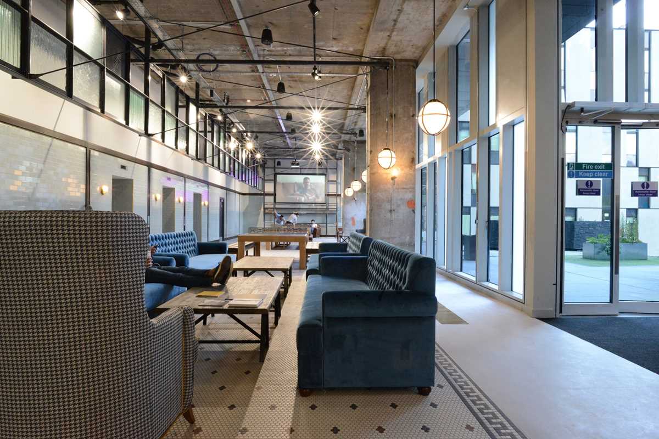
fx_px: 366
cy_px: 220
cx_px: 330
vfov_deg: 61.9
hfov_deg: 84.0
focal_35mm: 20
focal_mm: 20
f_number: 16
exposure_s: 1/20
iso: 2200
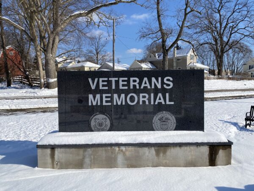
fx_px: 191
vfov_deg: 53.1
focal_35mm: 26
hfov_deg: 67.3
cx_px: 127
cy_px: 96
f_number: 1.8
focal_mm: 4.25
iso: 32
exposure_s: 1/6061
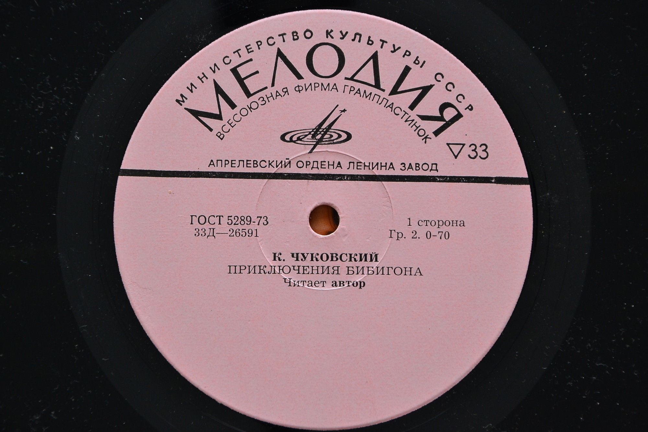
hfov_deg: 20.6
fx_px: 1782
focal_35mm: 99
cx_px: 324
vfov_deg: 13.8
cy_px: 216
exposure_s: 1/200
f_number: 7.1
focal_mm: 66
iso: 800
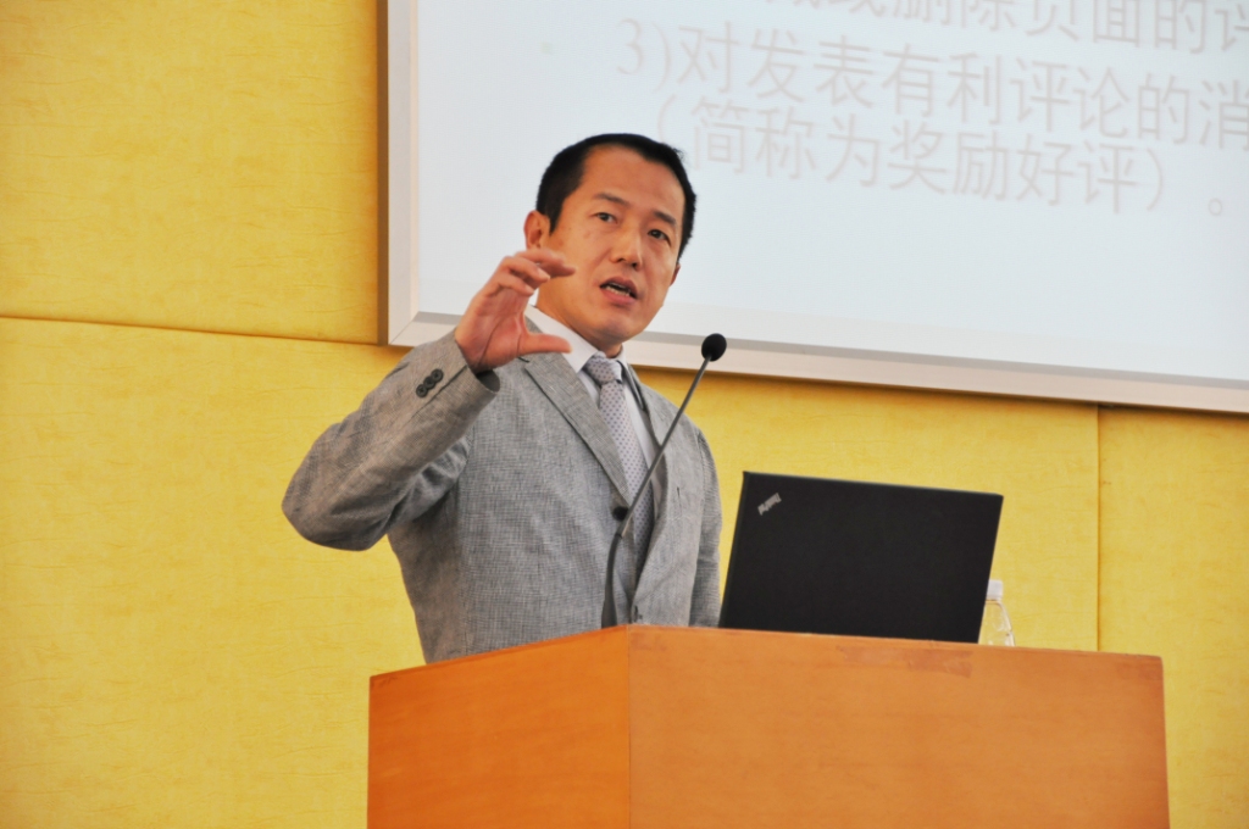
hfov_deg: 15.9
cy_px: 414
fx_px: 4470
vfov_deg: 10.6
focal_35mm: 129
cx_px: 624
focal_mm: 86
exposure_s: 1/20
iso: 800
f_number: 5.3
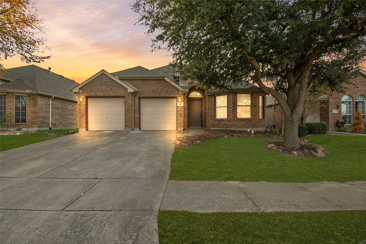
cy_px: 122
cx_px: 183
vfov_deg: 77.3
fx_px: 152
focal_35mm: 15
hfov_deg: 100.4
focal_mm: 10
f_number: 11
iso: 100
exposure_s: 1/15
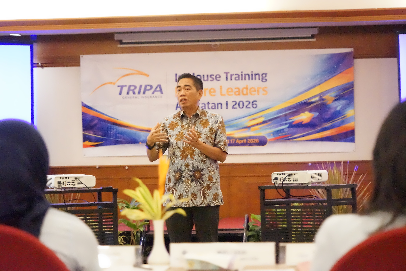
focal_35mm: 117
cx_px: 203
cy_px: 136
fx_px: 1319
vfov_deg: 11.7
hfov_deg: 17.5
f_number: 6.3
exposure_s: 1/250
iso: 25600
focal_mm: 117
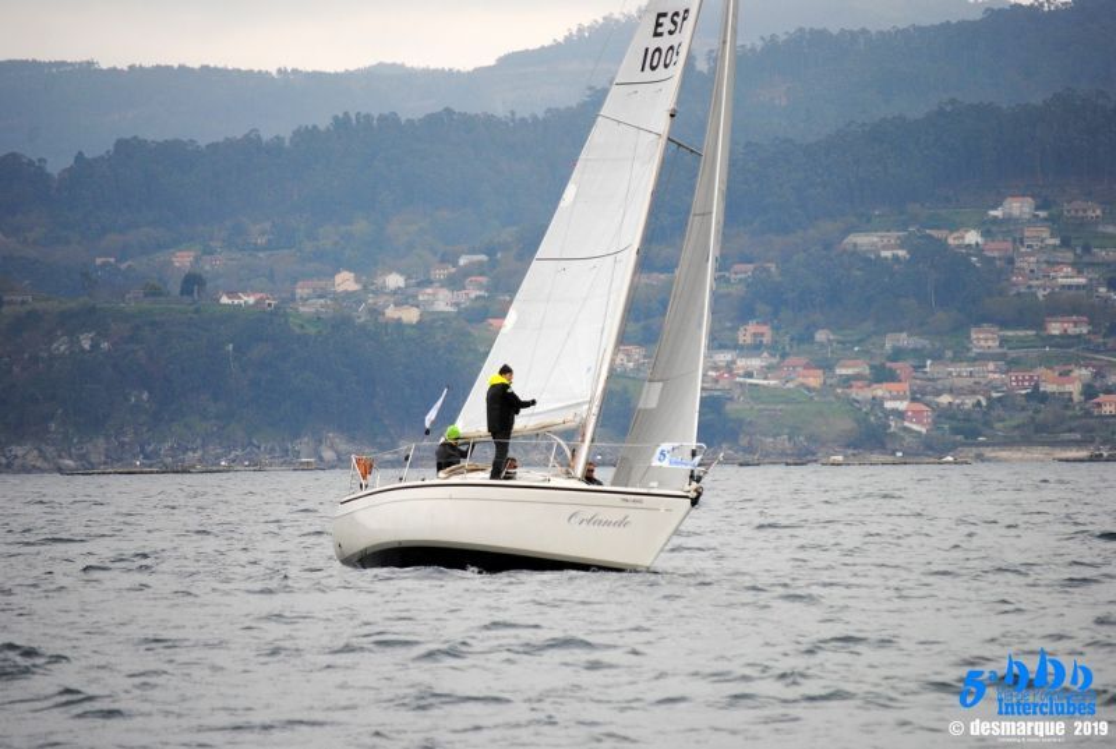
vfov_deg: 5.3
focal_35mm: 262
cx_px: 558
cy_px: 374
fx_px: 8154
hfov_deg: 7.8
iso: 280
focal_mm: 175
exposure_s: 1/500
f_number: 5.3
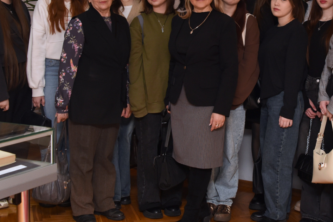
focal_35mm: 76
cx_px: 237
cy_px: 32
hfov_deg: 26.4
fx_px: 703
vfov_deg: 17.7
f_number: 6.3
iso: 1250
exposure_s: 1/200
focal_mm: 36
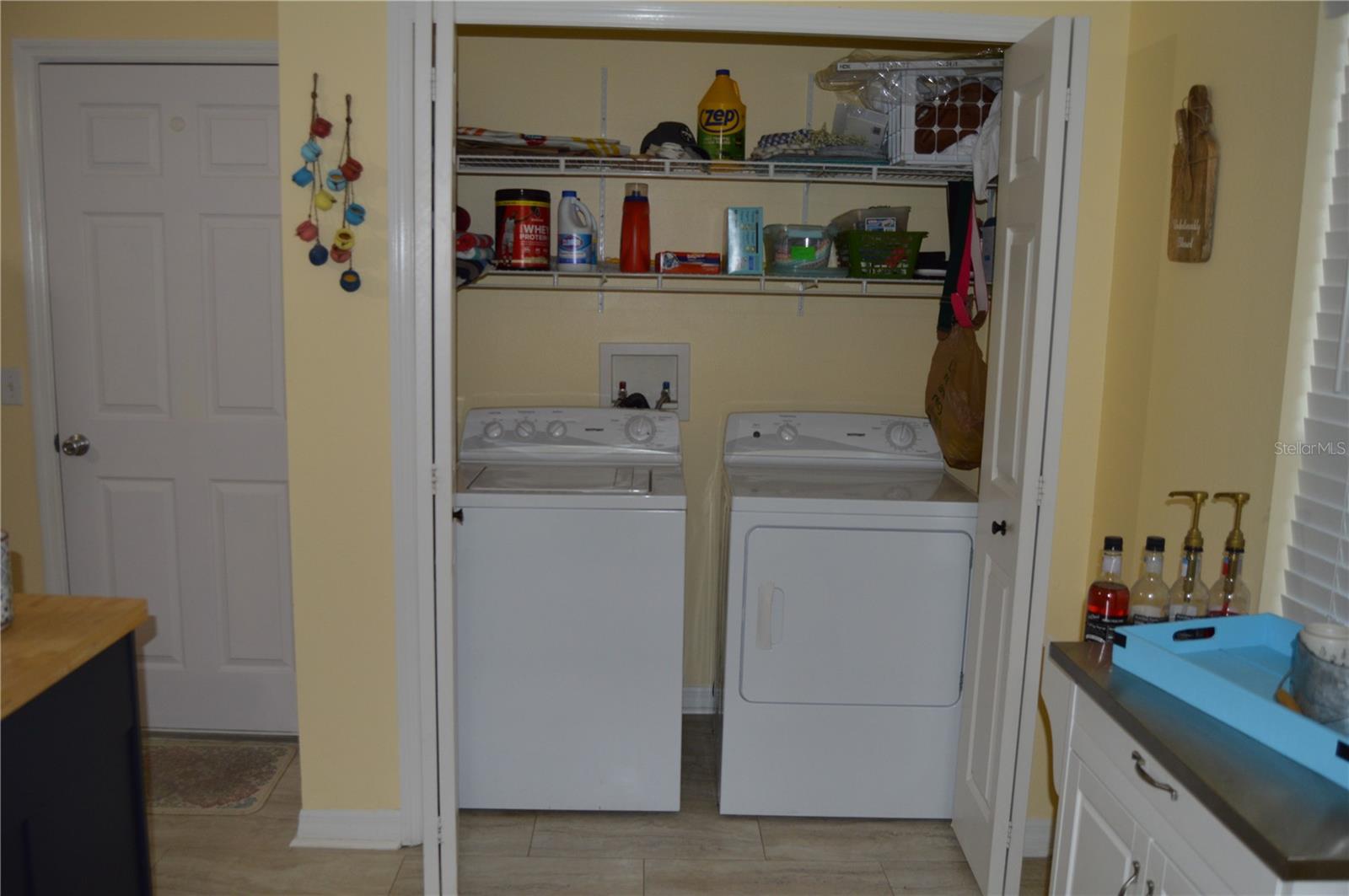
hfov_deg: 67.4
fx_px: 1011
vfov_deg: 47.8
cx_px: 674
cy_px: 448
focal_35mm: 27
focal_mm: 18
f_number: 3.5
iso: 400
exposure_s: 1/60
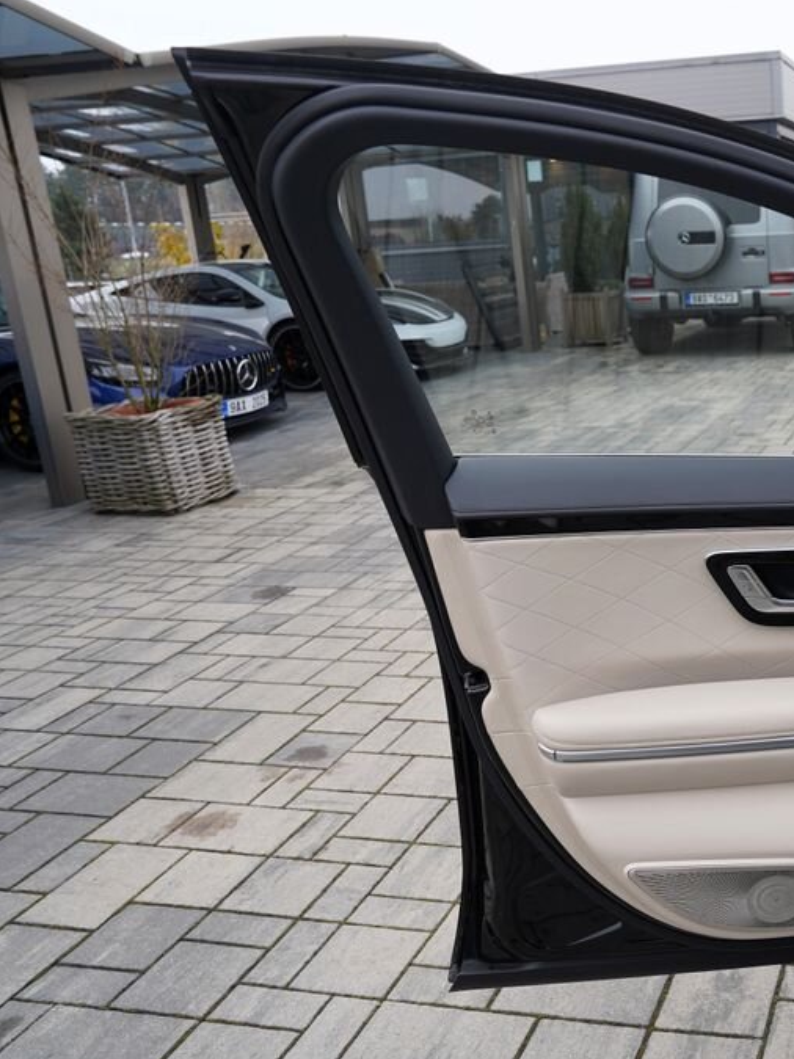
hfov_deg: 36.9
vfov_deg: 52.6
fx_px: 1071
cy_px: 531
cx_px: 777
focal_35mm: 35
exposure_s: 1/125
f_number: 5.6
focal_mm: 24
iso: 100
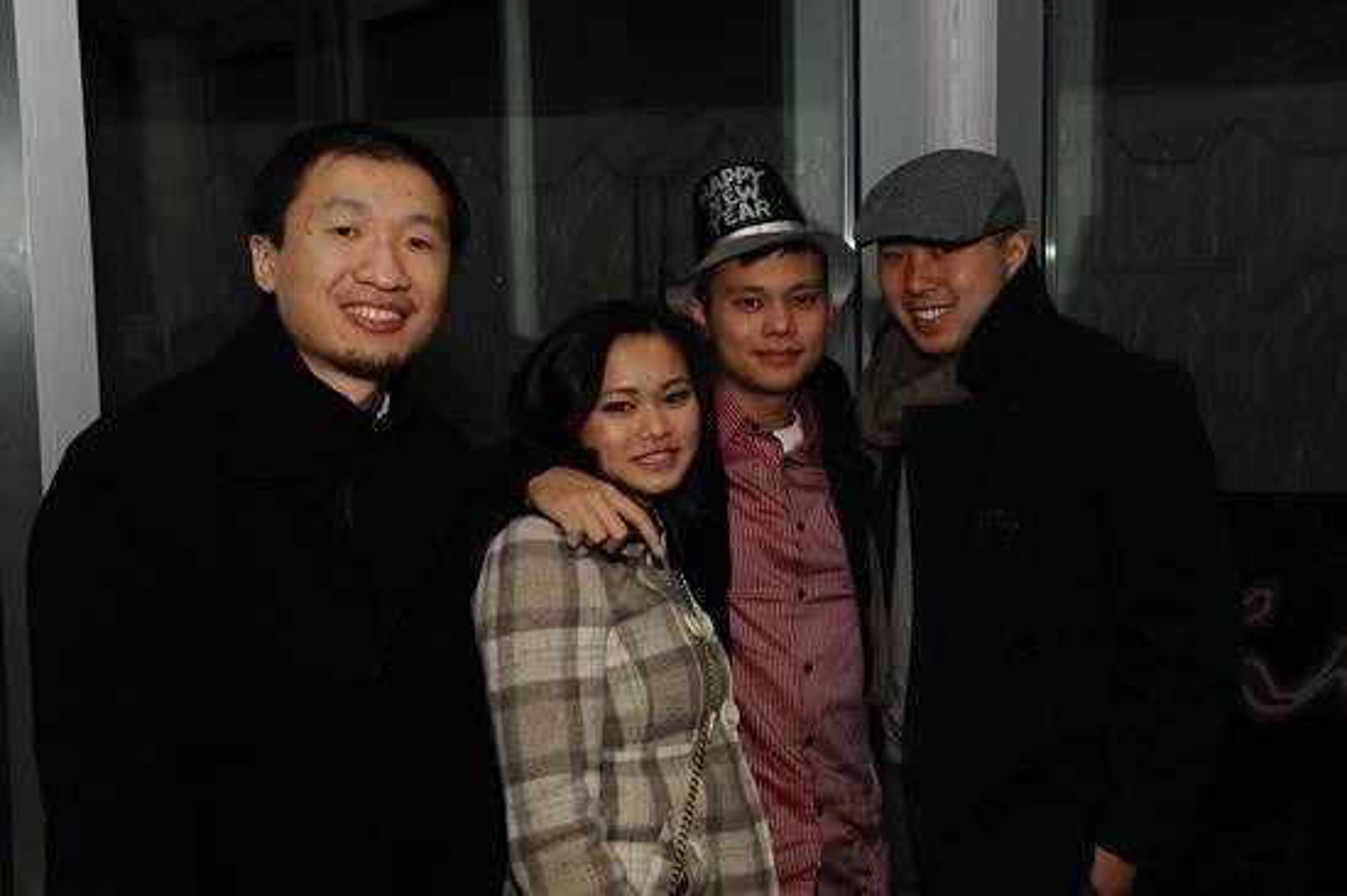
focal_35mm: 42
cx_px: 674
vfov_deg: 31.9
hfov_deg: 46.4
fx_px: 1570
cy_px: 448
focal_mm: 42
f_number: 11
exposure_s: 1/250
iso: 1600
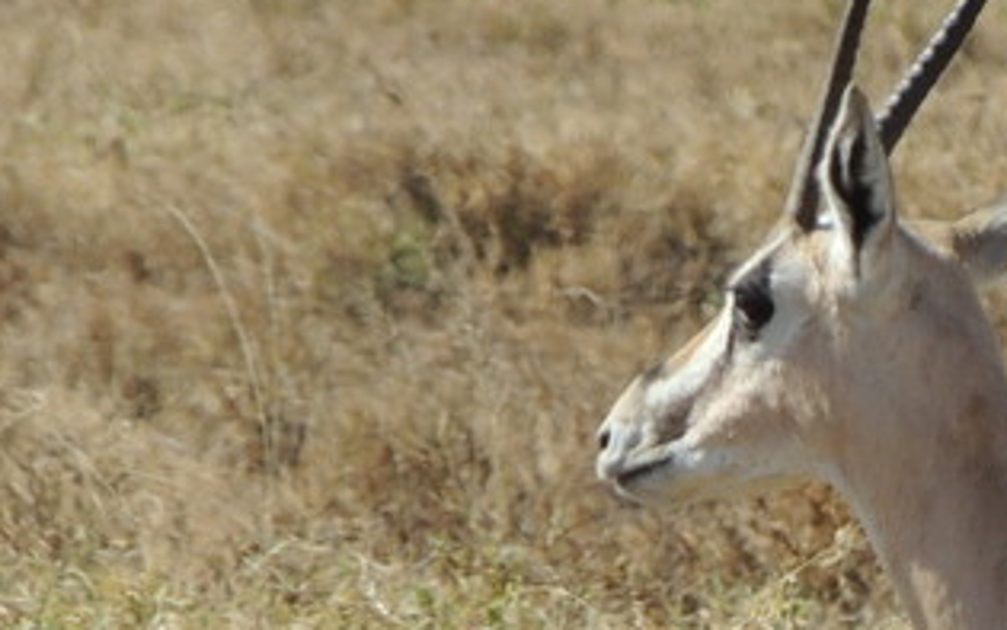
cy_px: 895
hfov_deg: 1.1
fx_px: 54047
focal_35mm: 1969
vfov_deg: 0.7
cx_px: 1339
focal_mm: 89.1
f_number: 4.9
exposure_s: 1/500
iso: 100
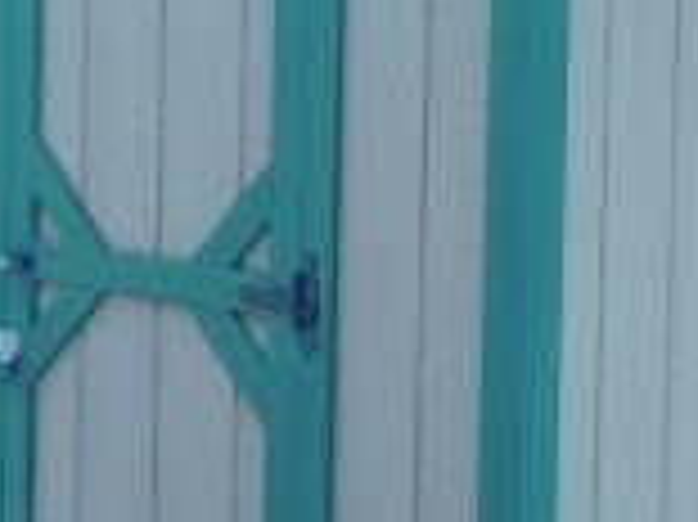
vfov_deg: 11.9
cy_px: 135
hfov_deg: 15.9
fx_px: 2498
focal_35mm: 124
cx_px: 383
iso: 125
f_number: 3.2
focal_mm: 5.3
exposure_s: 1/400
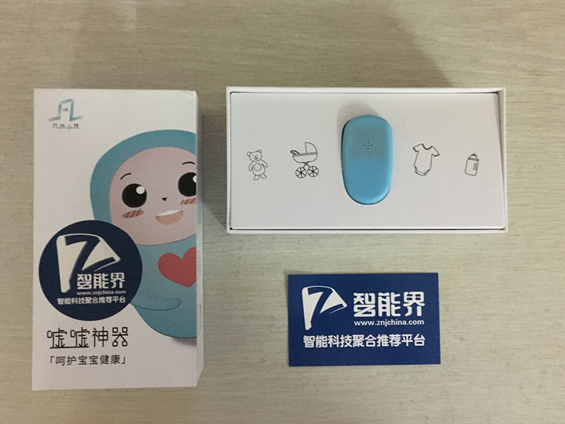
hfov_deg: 56.8
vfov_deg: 44.1
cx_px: 273
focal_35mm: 32
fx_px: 522
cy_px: 228
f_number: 2.2
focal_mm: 4.15
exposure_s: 1/17
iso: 500
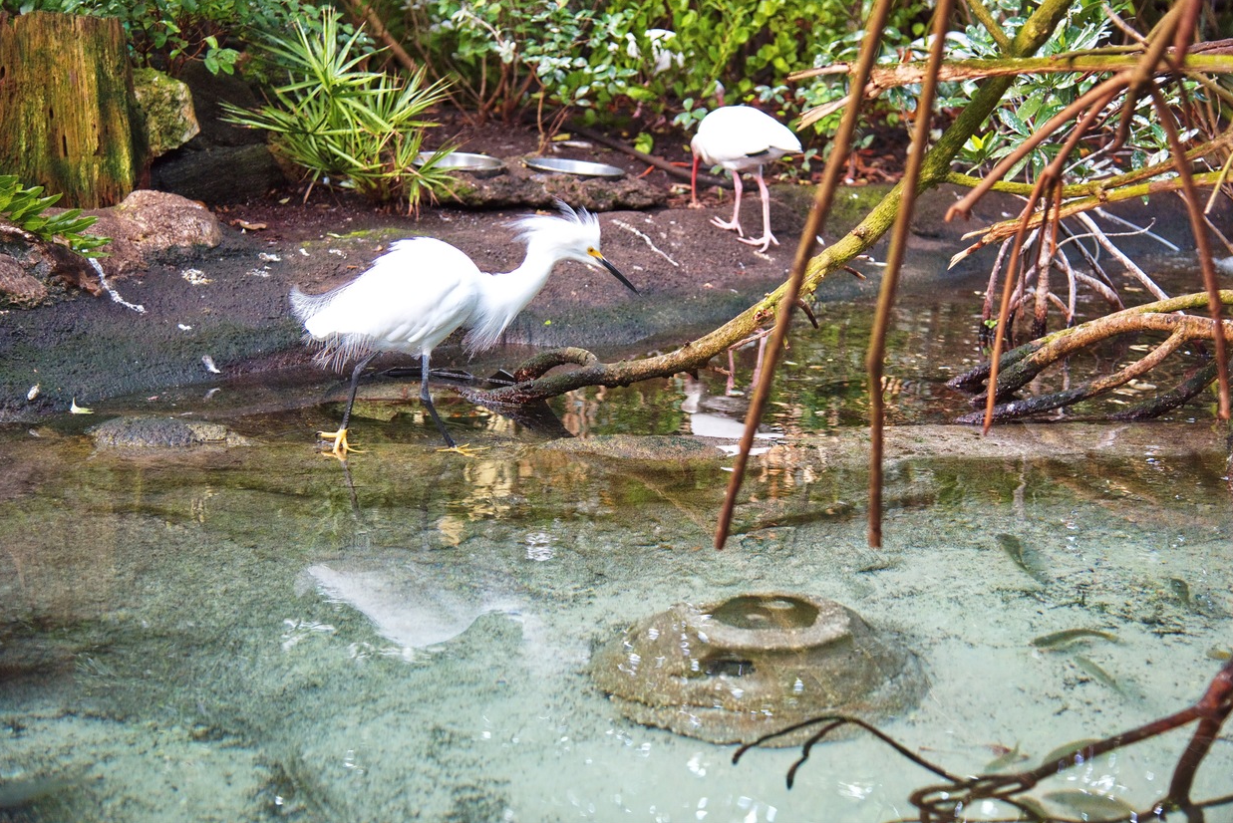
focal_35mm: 60
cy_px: 399
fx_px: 2056
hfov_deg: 33.4
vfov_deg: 22.6
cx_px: 634
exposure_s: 1/125
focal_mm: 58
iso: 1800
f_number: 4
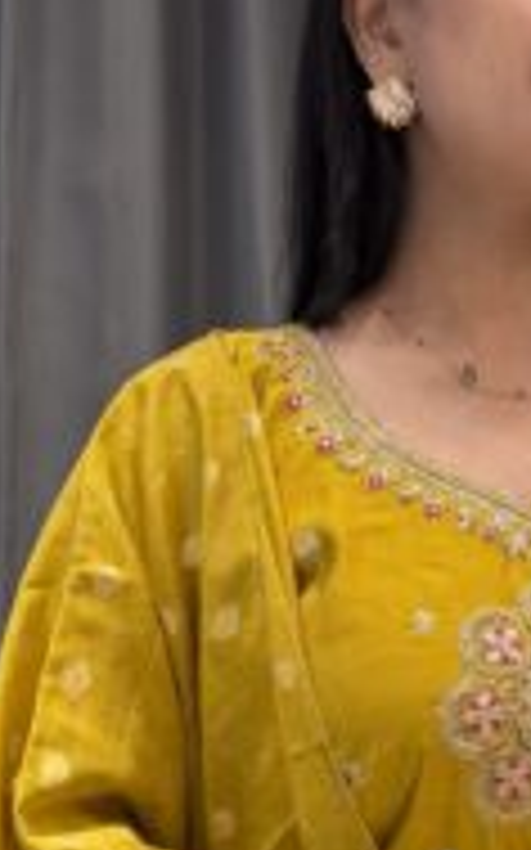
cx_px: 504
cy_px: 1246
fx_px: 2340
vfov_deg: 18.4
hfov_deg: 12.8
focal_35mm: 101
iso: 160
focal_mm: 6.76
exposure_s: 1/100
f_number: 1.78
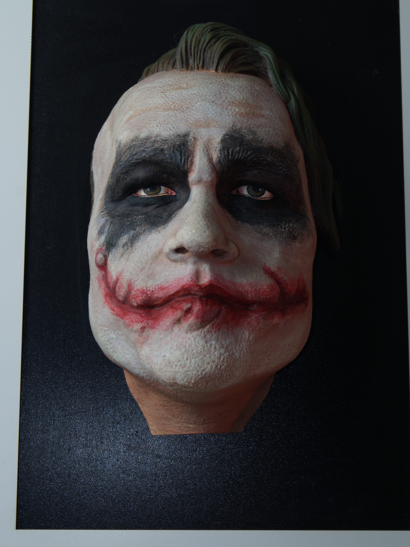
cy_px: 246
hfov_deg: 22.3
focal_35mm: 66
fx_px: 1042
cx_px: 207
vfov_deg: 29.4
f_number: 10
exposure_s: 1/3
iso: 100
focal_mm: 40
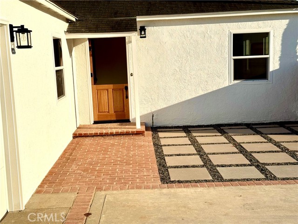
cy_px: 112
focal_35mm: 48
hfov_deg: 39.7
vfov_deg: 30.3
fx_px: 413
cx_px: 149
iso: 80
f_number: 1.78
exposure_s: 1/10526
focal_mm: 6.76
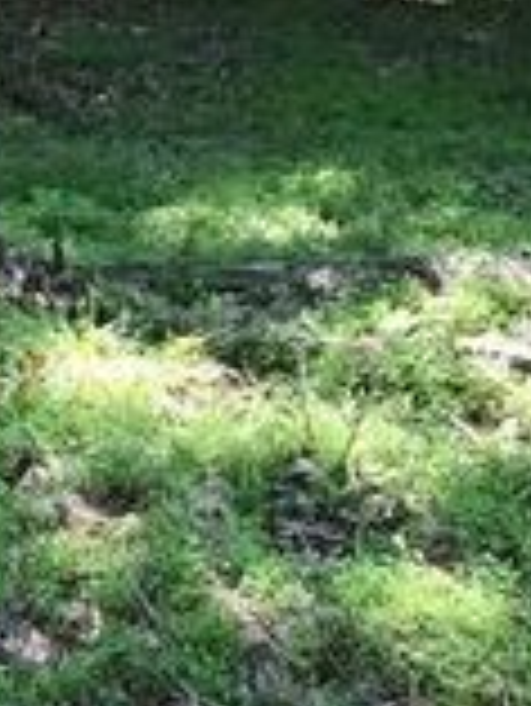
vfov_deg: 15.8
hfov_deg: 11.7
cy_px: -164
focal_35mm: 119
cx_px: -382
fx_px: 2431
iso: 20
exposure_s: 1/148
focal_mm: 3.99
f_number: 1.8
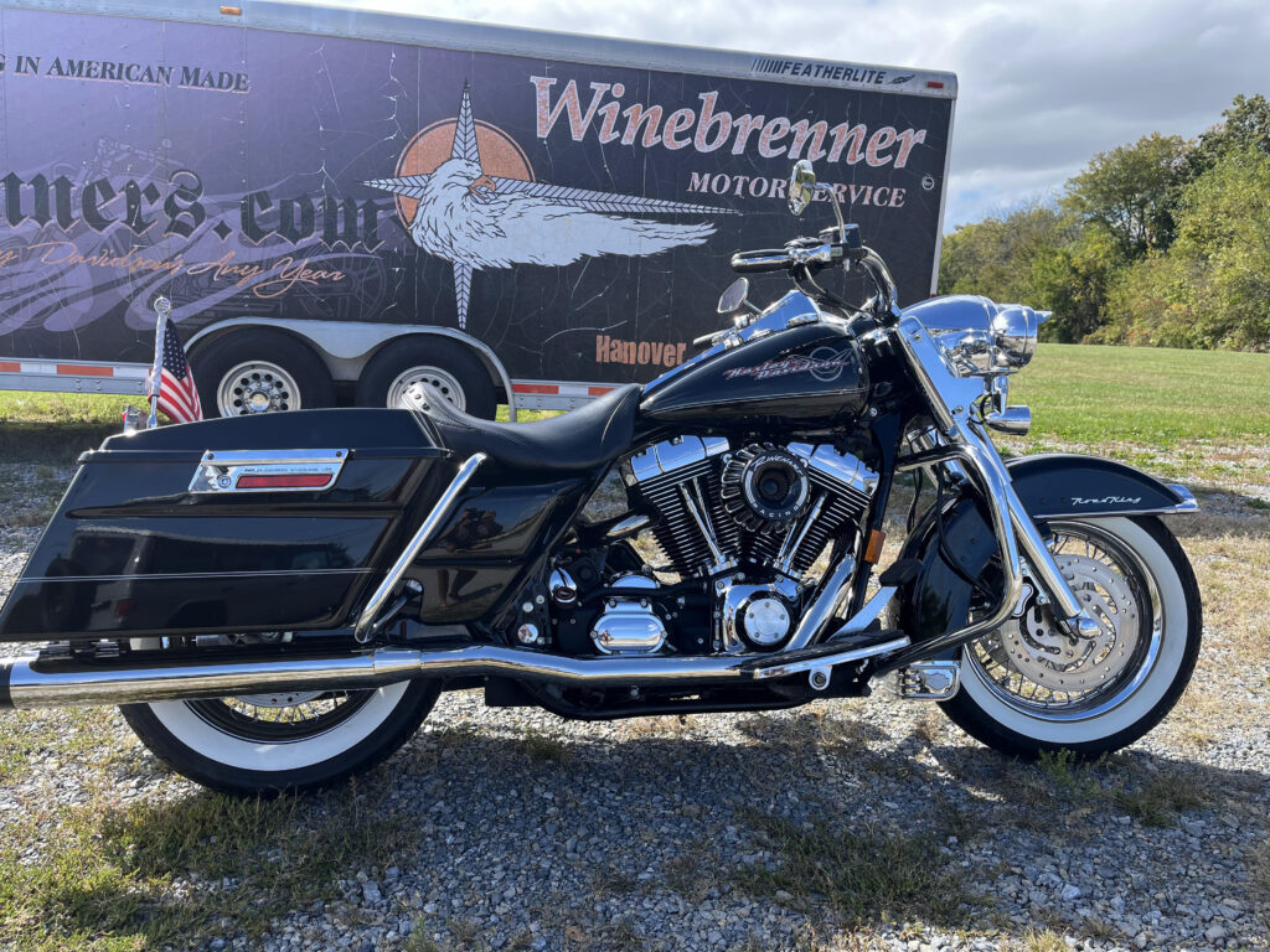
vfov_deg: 53.1
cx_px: 635
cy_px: 476
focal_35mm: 26
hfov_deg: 67.3
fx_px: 954
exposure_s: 1/1250
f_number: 1.6
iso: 50
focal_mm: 5.1
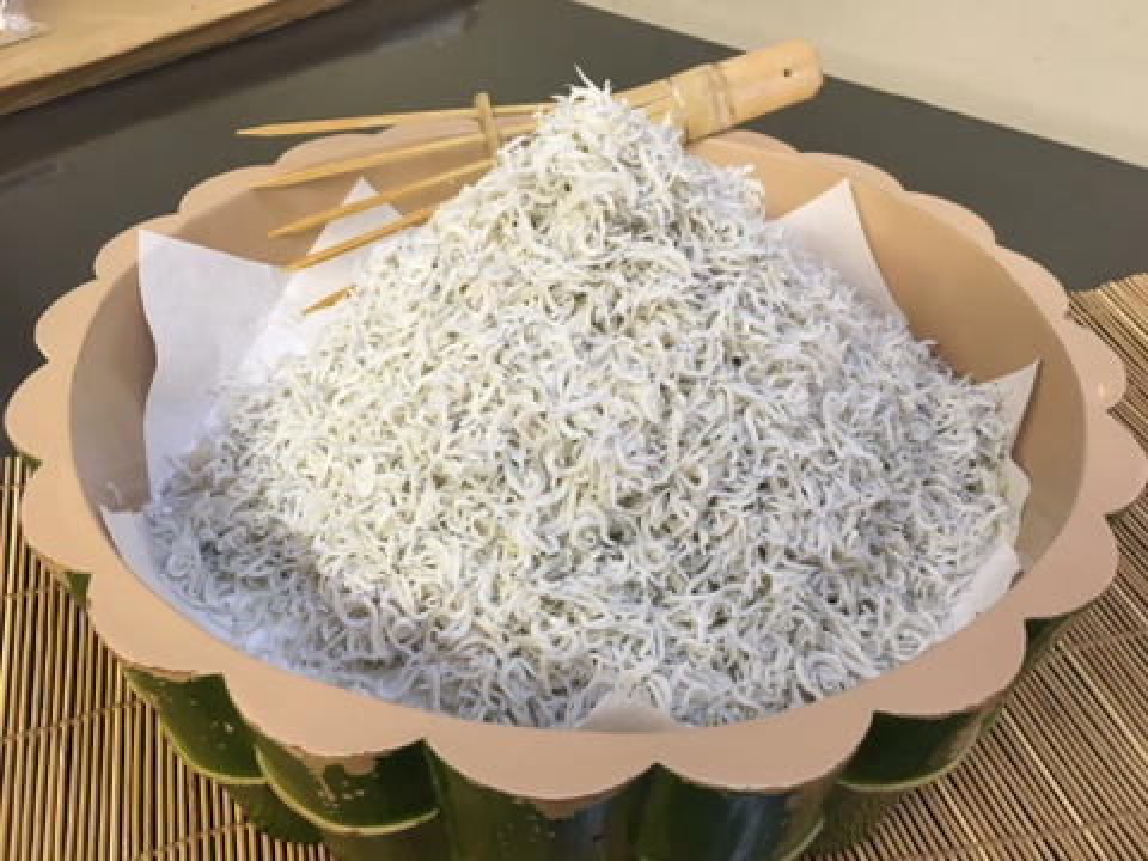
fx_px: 962
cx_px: 574
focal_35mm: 29
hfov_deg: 61.7
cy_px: 430
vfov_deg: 48.2
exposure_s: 1/30
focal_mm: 4.15
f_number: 2.2
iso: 50
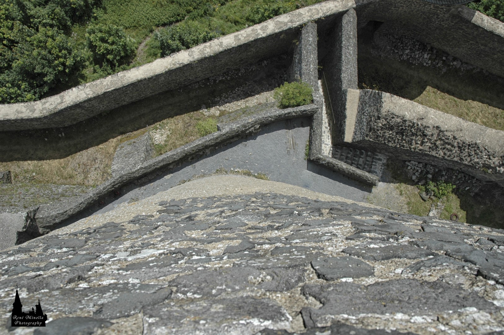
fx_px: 378
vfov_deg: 47.9
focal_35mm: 27
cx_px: 252
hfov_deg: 67.4
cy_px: 168
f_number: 10
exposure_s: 1/400
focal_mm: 18
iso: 200
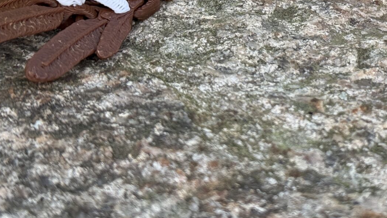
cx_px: 324
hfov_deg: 16.7
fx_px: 1303
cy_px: -81
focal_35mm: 127
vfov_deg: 9.4
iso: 64
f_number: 1.78
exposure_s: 1/855
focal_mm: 6.76
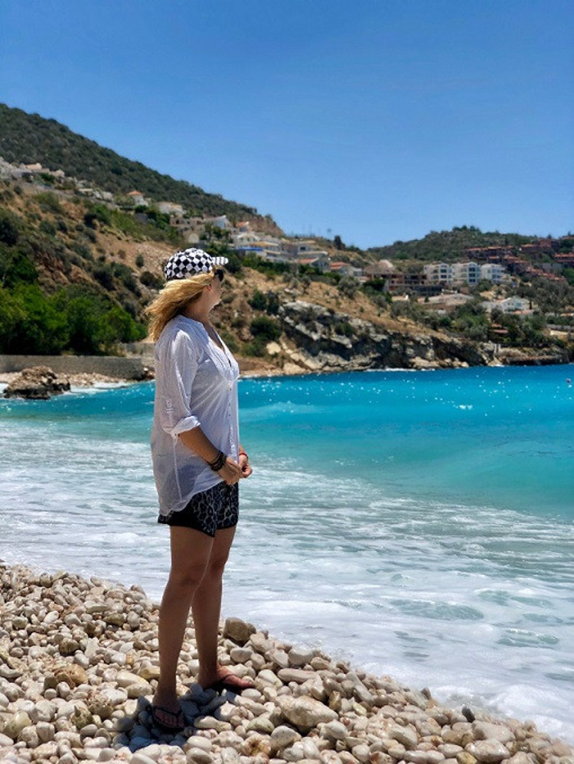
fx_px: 1149
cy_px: 382
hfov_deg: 28.1
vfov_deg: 36.8
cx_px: 287
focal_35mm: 52
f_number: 2.4
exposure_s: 1/2825
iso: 16
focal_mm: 6
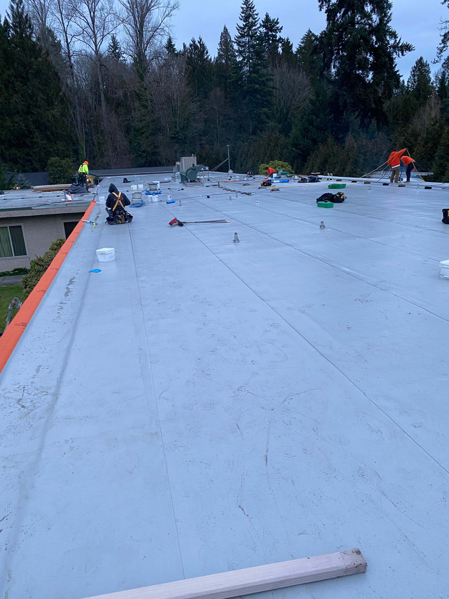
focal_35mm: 26
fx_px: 450
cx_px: 224
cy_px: 300
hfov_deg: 53.1
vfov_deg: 67.3
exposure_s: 1/77
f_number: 1.8
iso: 125
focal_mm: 4.25
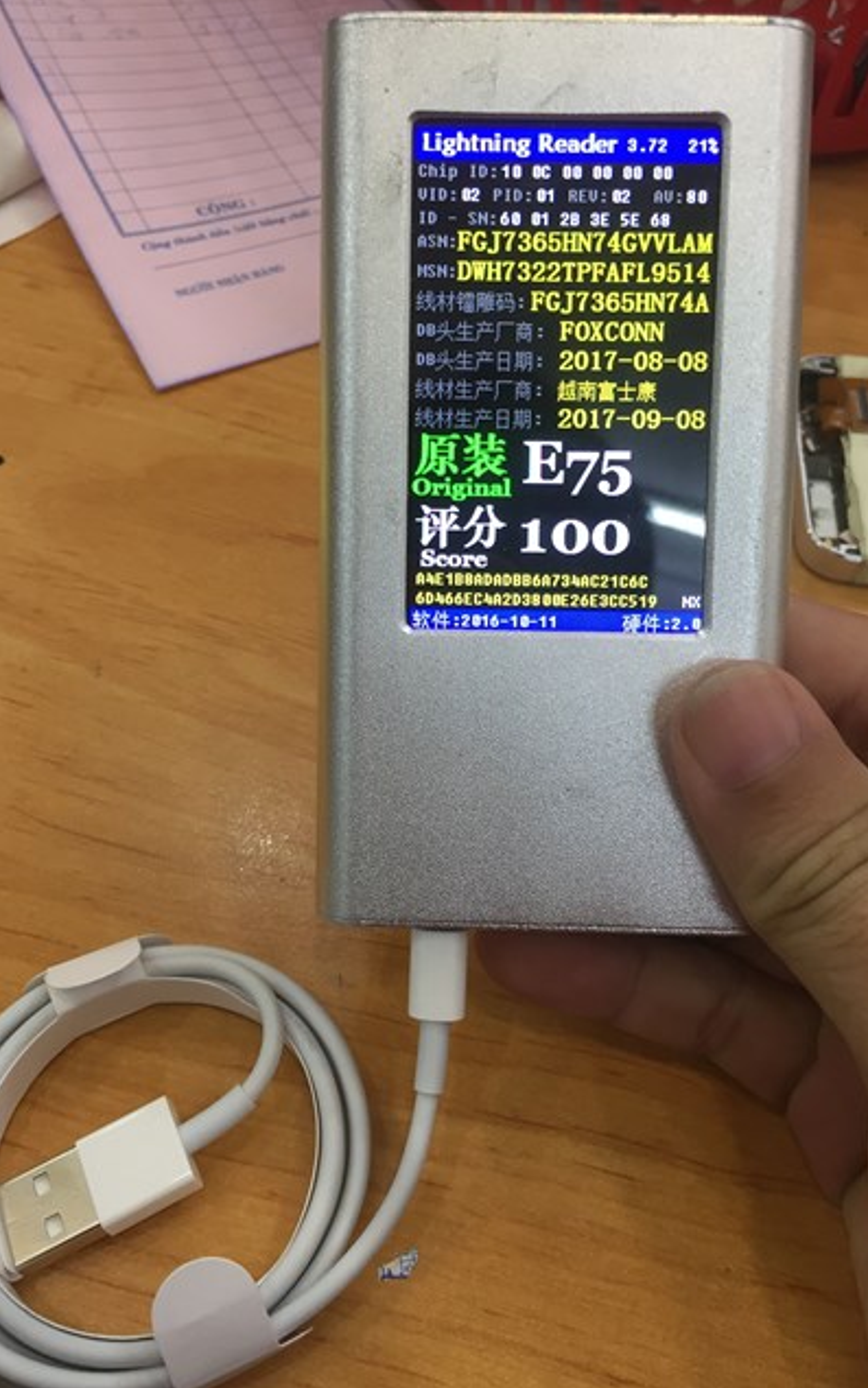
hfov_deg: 40.6
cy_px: 693
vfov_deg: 61.2
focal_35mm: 31
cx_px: 453
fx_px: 1173
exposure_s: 1/33
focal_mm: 4.15
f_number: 2.2
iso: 80
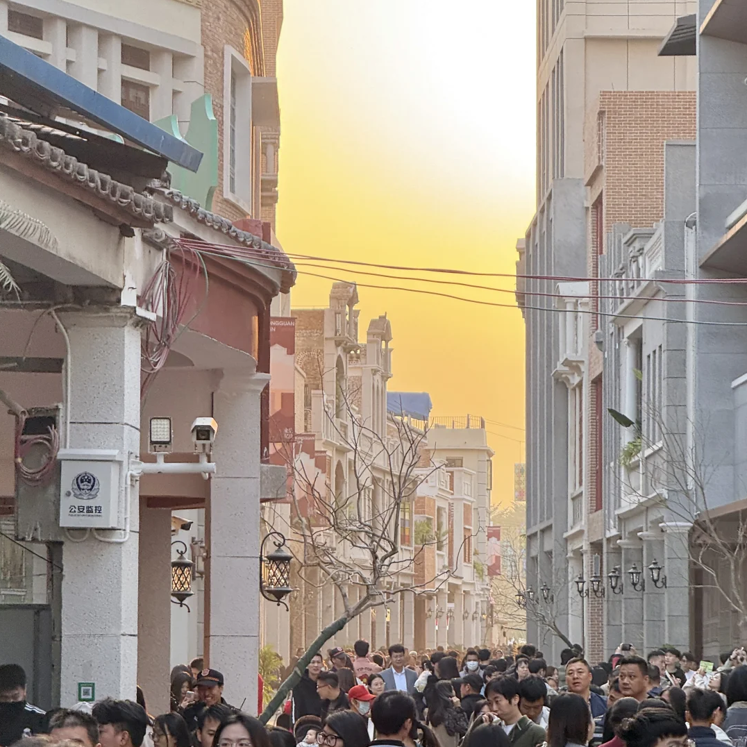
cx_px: 374
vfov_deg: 12.3
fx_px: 3467
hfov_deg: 12.3
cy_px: 471
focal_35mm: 142
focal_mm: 15.66
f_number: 2.8
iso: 80
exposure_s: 1/99
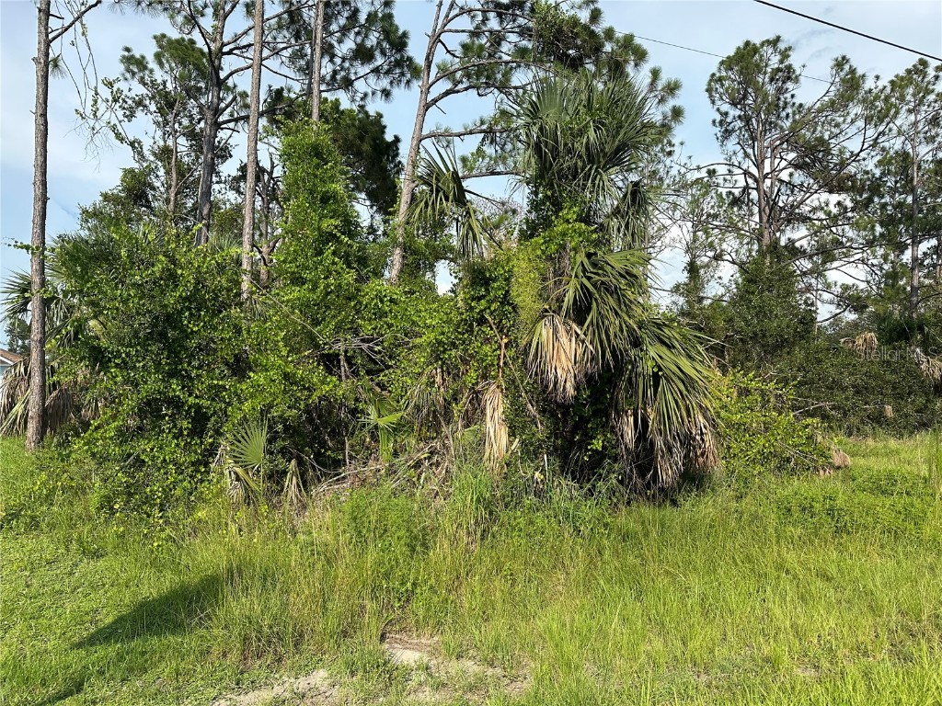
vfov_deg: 56.8
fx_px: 653
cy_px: 353
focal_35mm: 24
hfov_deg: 71.6
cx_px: 471
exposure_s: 1/3861
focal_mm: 6.86
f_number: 1.78
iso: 80
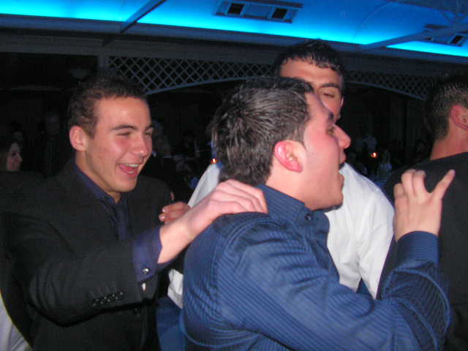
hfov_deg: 51.4
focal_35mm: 36
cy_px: 176
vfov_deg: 39.7
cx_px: 234
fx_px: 487
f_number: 3.2
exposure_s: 1/40
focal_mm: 6
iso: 200
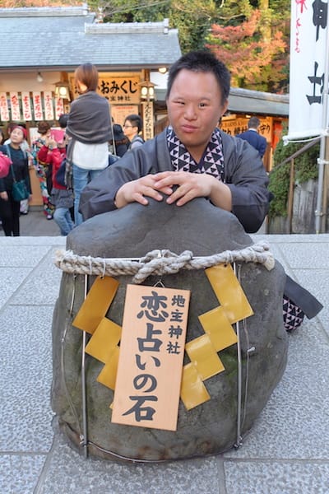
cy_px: 247
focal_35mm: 32
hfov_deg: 41.1
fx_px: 439
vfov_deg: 58.7
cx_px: 164
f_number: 2.8
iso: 125
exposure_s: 1/80
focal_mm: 11.56
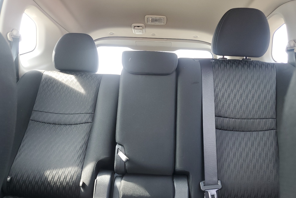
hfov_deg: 65.5
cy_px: 106
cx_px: 151
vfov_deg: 46.4
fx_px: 230
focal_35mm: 28
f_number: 1.5
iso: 82
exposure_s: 1/60.2
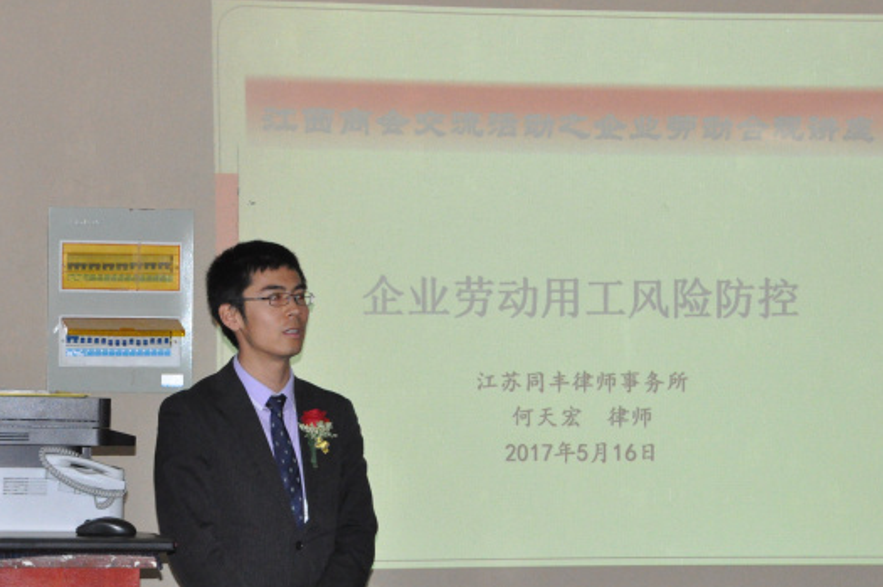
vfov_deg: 8.5
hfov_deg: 12.8
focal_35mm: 161
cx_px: 387
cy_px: 331
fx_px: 3938
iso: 3200
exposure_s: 1/160
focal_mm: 75
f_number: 10
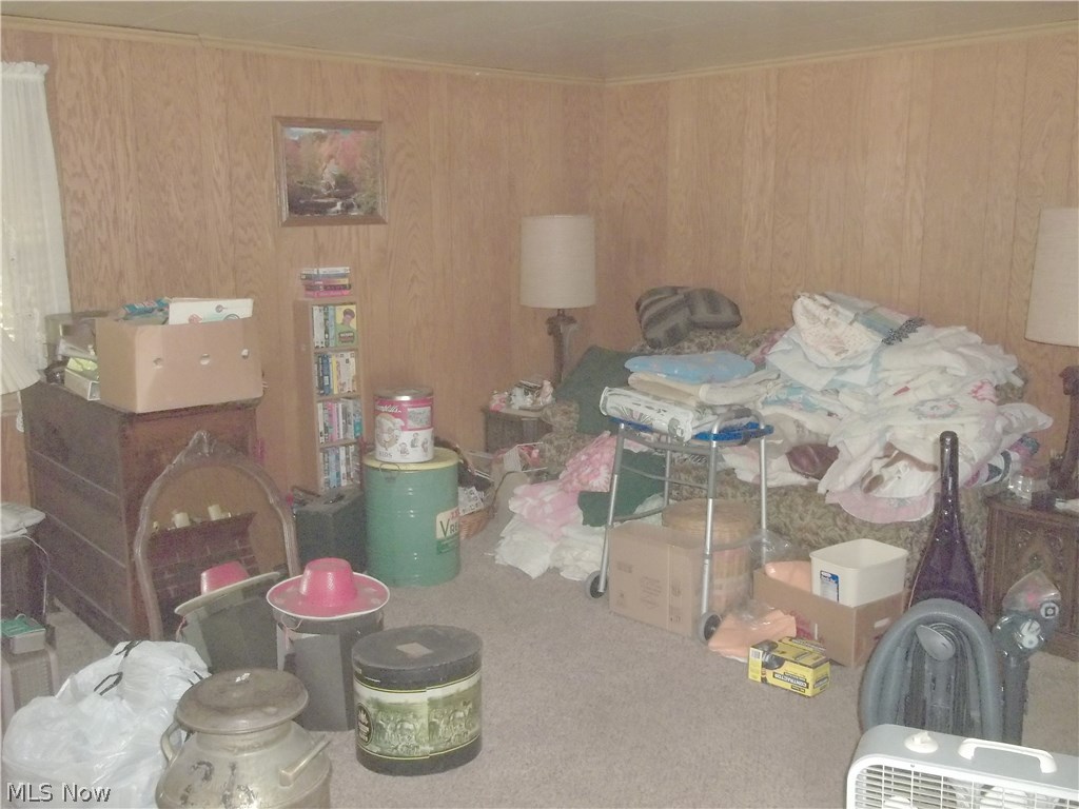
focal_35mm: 33
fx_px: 1029
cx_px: 540
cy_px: 404
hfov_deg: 55.4
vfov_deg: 42.9
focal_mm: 5.9
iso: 400
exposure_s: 1/30
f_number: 3.3
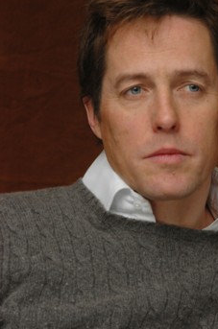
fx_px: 1995
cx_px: 126
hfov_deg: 6.3
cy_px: 176
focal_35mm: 219
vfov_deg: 9.4
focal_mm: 125
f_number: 10
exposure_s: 1/1250
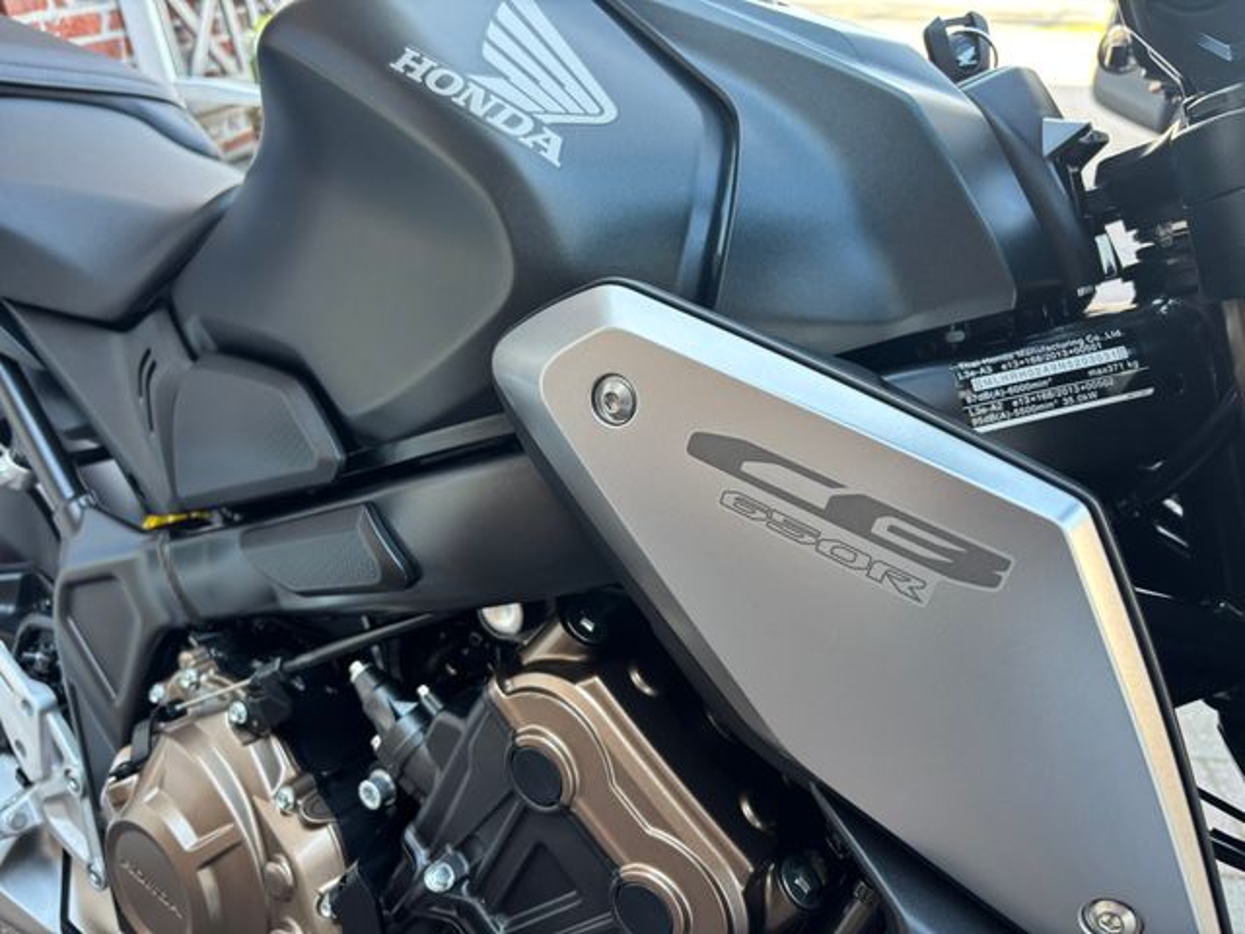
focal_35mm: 26
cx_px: 622
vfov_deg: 53.1
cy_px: 467
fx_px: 935
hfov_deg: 67.3
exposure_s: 1/112
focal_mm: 5.96
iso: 125
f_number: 1.6
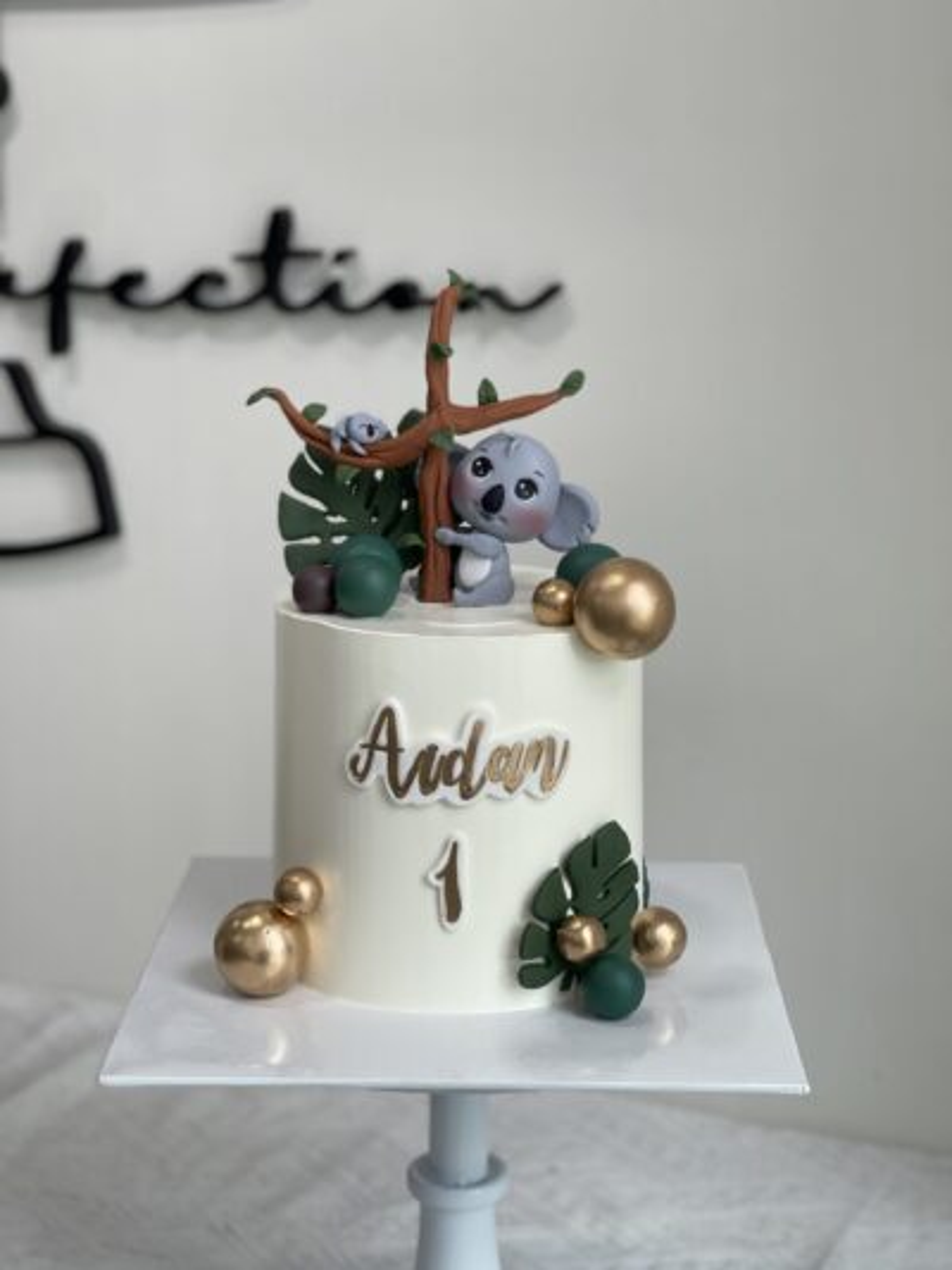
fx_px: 2346
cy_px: 635
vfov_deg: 30.3
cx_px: 476
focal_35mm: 64
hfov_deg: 22.9
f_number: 2.2
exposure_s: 1/100
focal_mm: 7.5
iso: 50
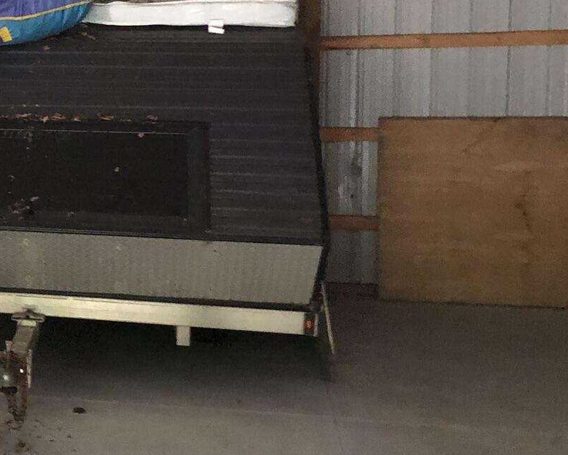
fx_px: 1177
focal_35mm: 70
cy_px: 168
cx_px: -110
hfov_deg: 24.6
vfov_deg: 21.8
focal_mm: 3.99
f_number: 1.8
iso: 125
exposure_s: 1/4
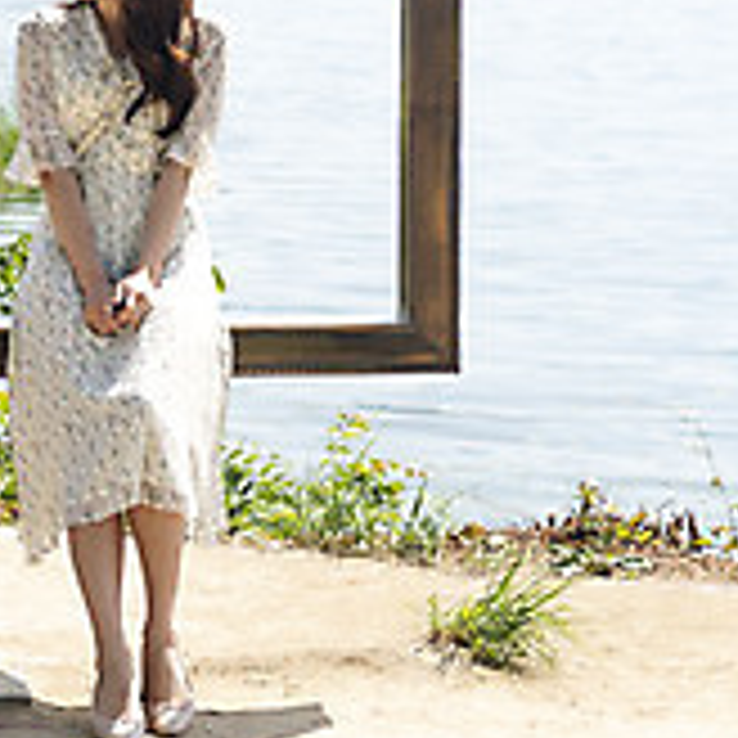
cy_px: -27
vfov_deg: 10.7
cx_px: -277
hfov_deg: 10.6
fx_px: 3883
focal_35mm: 161
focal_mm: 52
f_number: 2.8
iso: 100
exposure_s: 1/3200
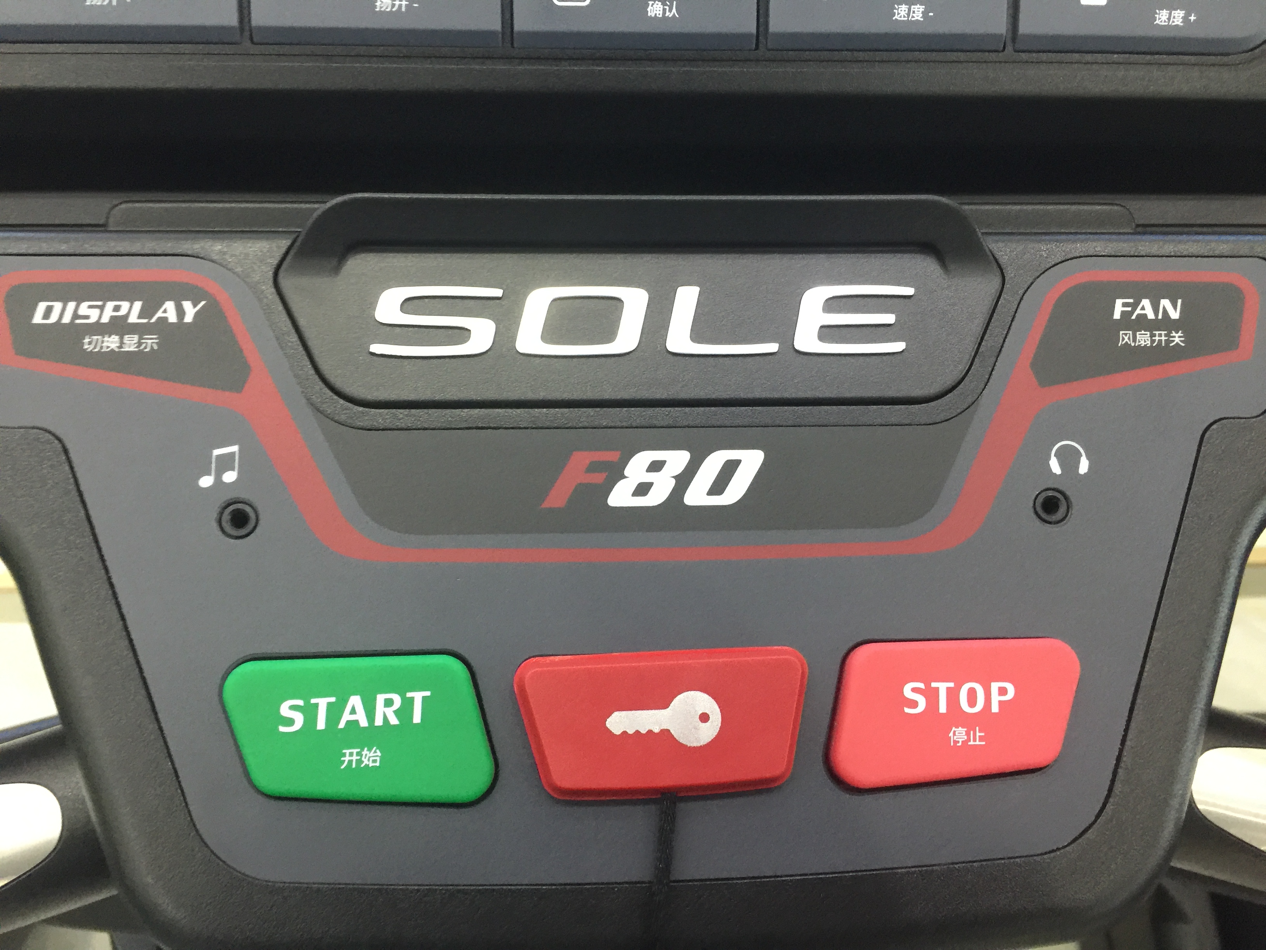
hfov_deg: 61.7
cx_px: 633
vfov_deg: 48.2
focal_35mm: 29
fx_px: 1061
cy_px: 475
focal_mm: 4.15
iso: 100
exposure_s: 1/10
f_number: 2.2
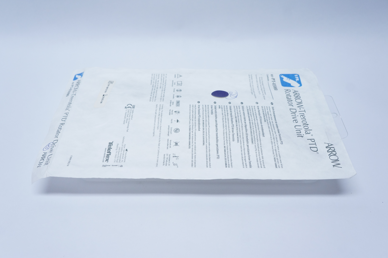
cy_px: 129
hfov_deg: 55.2
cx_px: 194
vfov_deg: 38.3
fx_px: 371
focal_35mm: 34
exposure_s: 1/80
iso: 800
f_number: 6.3
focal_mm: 23
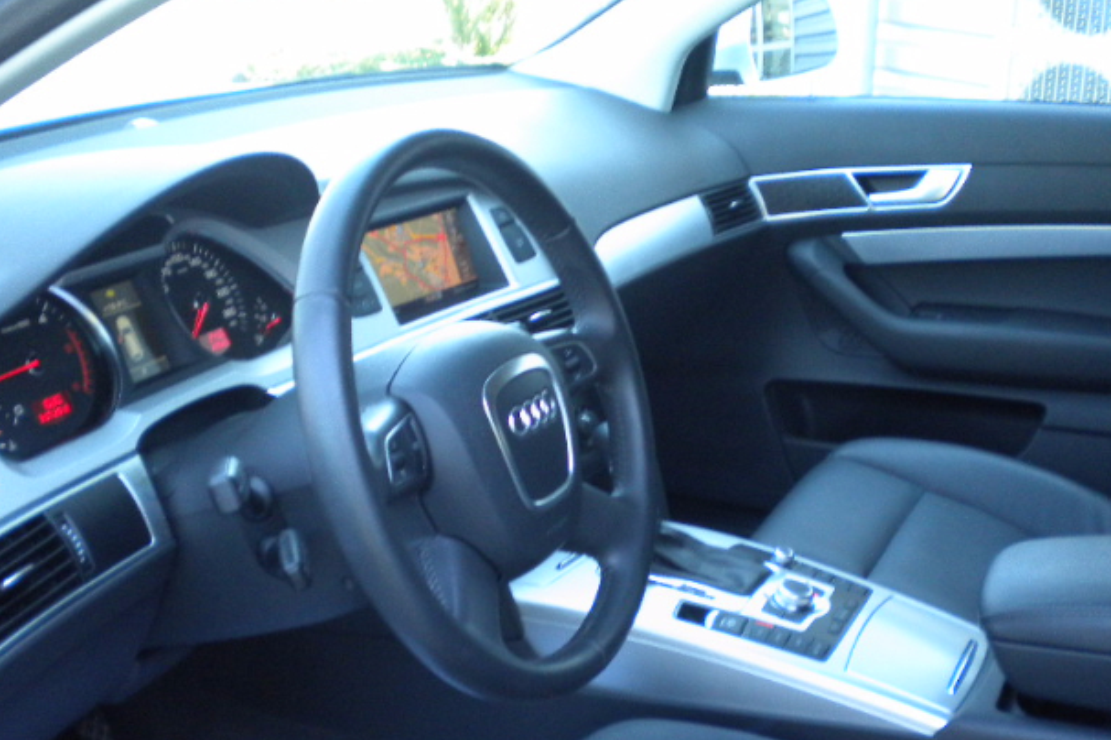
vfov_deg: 27.8
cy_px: 517
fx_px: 1480
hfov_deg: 41.0
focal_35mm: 48
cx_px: 644
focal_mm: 6.3
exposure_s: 1/64.1
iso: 282
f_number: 3.1
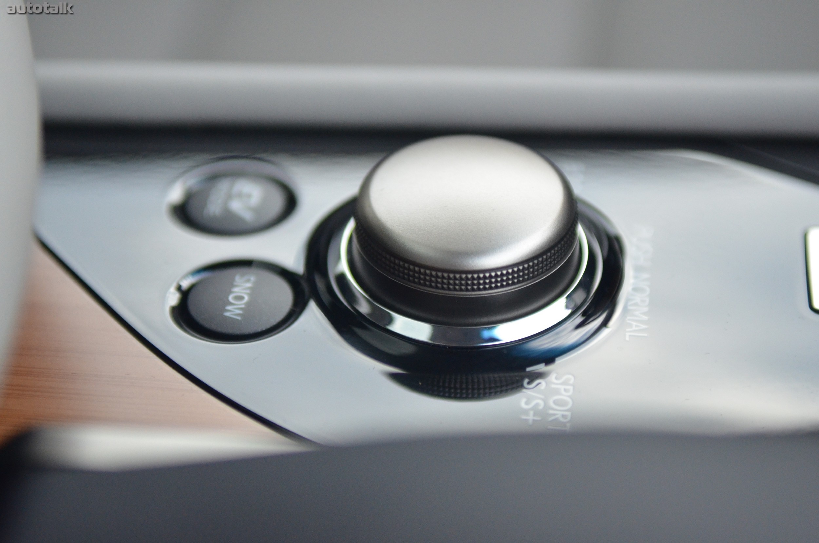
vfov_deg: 16.5
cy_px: 272
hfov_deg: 24.7
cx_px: 410
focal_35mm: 82
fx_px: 1873
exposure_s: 1/400
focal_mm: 55
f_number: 2.8
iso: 1600
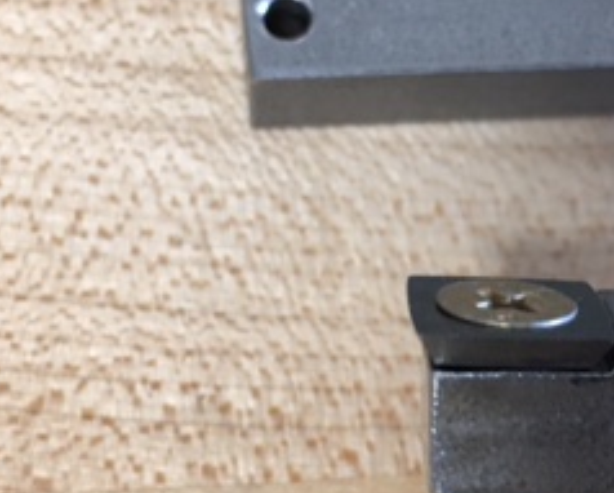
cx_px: 542
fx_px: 1383
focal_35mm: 76
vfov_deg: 20.2
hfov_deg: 24.4
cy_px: 320
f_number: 2.2
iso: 125
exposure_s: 1/30
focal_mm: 4.15
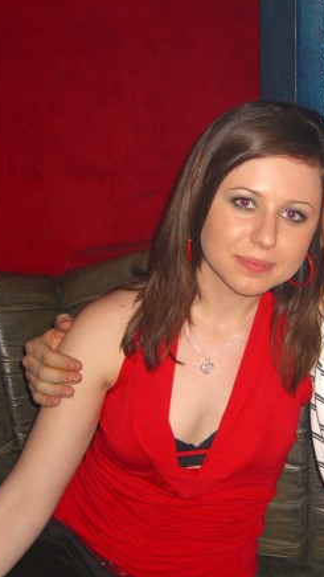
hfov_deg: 20.8
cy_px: 294
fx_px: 871
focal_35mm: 57
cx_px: 271
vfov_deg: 36.6
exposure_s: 1/60
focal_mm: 7.9
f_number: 2.8
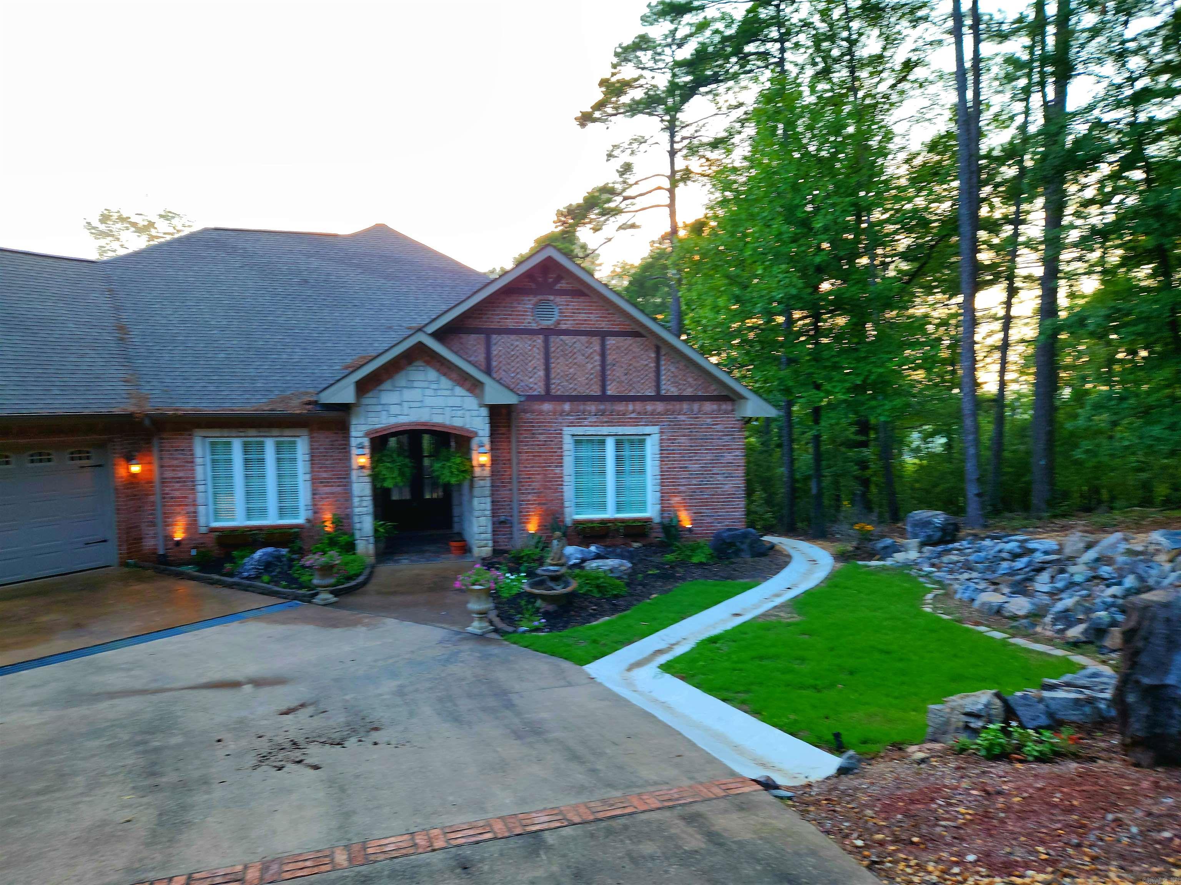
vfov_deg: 58.9
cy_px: 442
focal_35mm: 23
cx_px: 590
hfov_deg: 73.9
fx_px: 785
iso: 25
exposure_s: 1/120
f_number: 1.8
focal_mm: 5.4
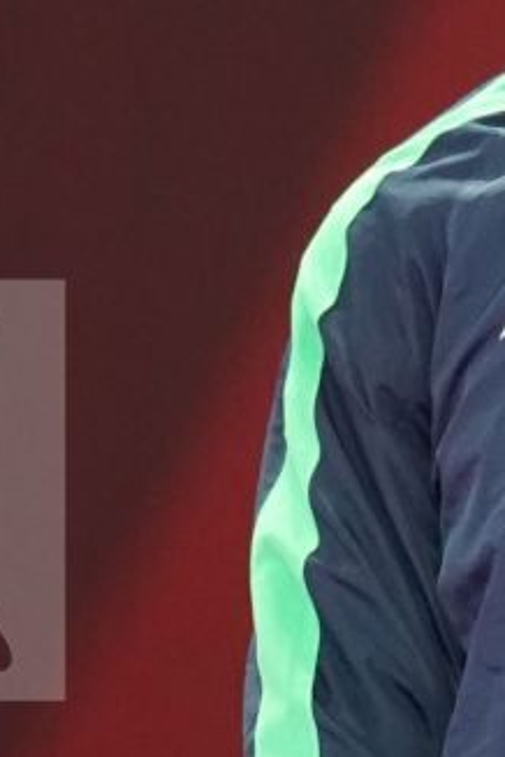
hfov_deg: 0.9
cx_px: 635
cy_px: 491
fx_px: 32465
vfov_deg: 1.3
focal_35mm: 1543
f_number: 4
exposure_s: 1/500
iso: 6400
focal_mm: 280
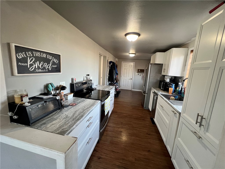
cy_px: 84
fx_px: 84
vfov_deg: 89.9
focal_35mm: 13
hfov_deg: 106.2
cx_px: 112
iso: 200
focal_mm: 1.57
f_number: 1.8
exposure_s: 1/60
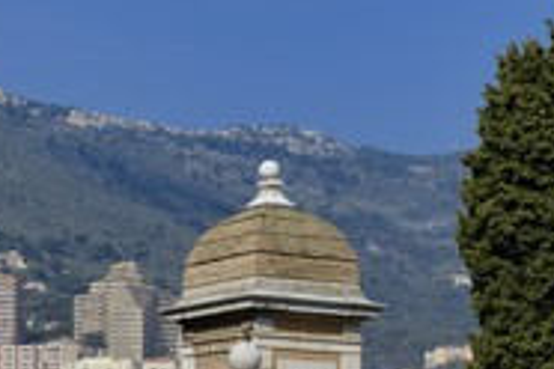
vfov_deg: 10.4
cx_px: 9
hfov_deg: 15.4
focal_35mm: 131
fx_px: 2016
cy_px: 381
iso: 200
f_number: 14
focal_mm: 58
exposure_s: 1/250
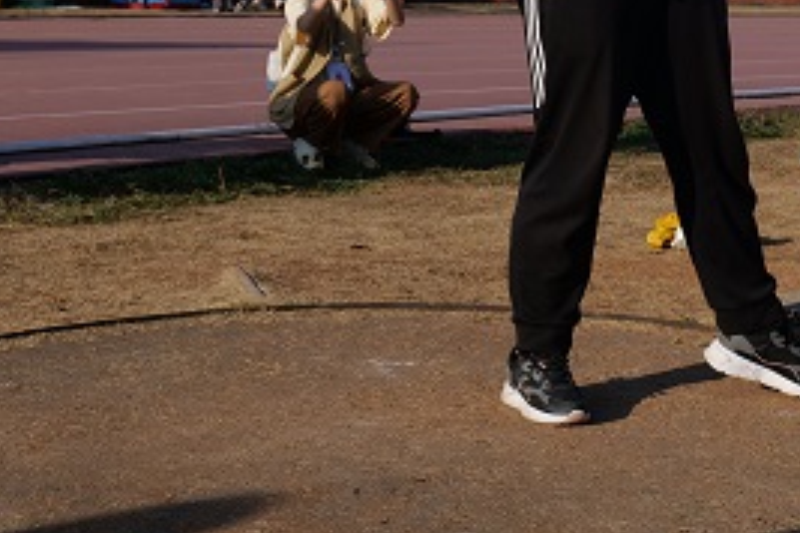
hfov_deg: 21.4
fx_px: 2044
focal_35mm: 92
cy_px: -63
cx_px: 800
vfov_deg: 14.5
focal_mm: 41
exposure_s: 1/320
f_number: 8
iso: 100
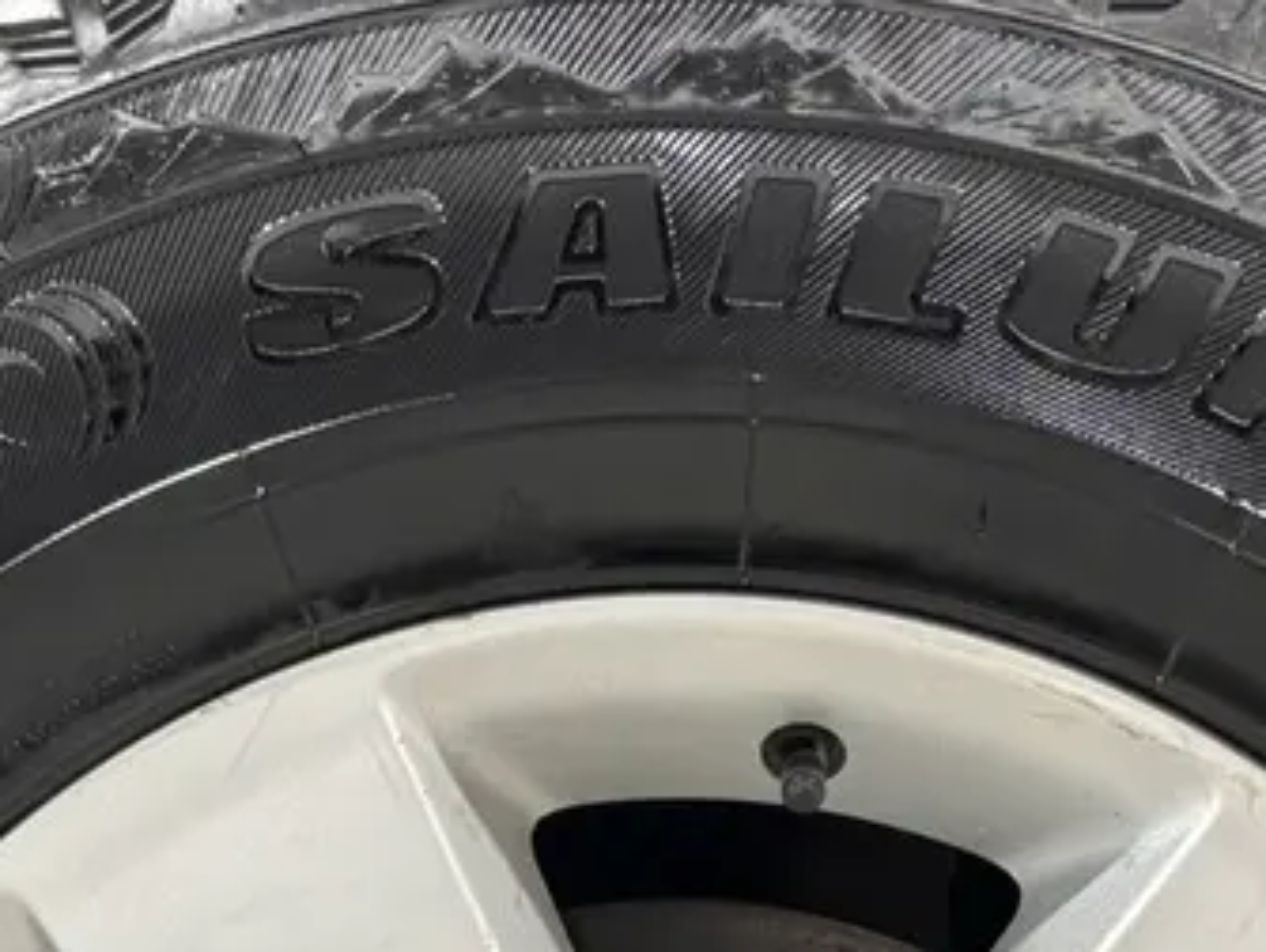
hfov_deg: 21.0
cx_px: 722
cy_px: 1454
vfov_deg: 14.7
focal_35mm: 93
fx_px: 3405
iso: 200
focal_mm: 5.96
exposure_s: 1/60
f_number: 1.6
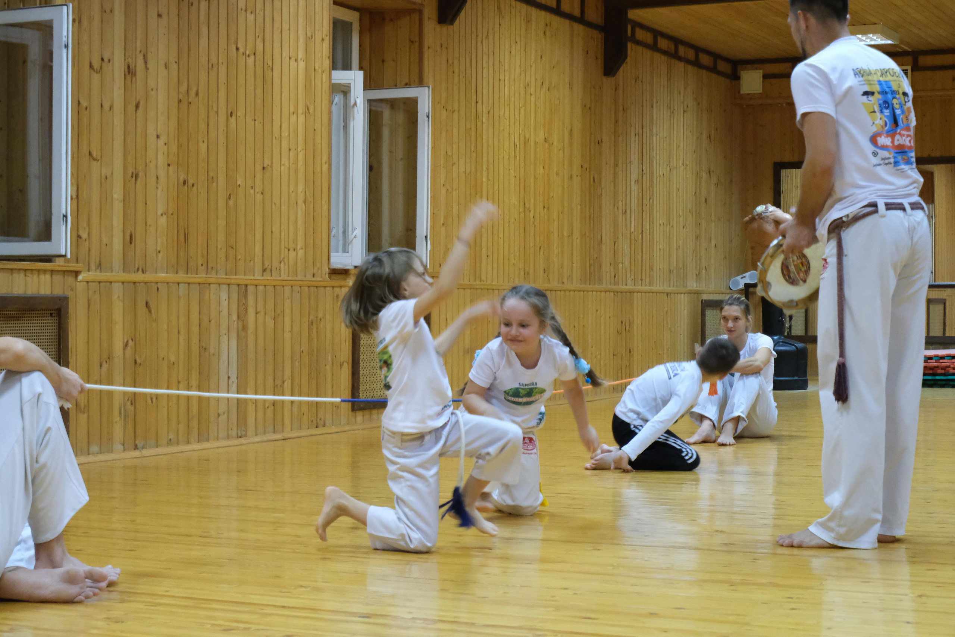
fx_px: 1804
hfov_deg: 29.7
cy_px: 318
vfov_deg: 20.0
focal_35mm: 68
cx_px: 478
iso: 6400
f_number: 5.6
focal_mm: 45
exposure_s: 1/70
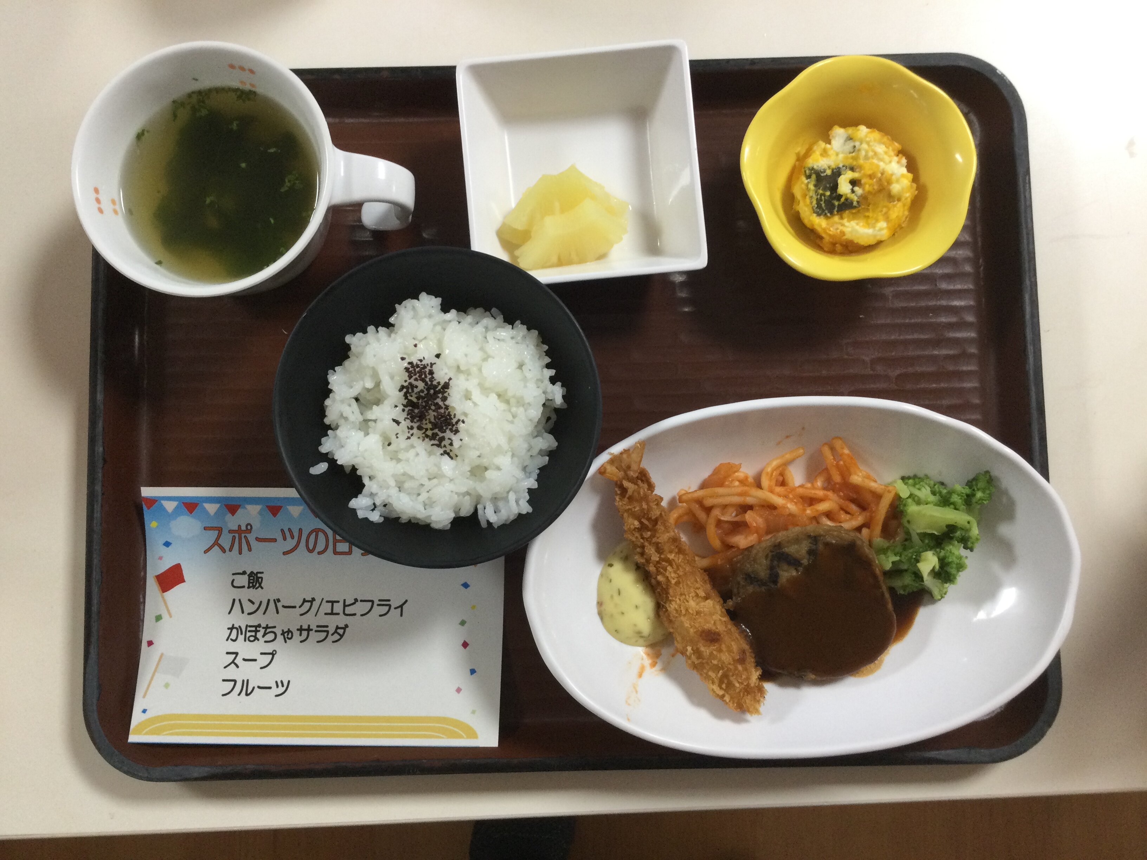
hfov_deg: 58.4
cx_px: 574
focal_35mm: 31
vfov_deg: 45.4
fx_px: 1027
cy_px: 430
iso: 80
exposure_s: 1/30
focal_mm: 3.3
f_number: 2.4
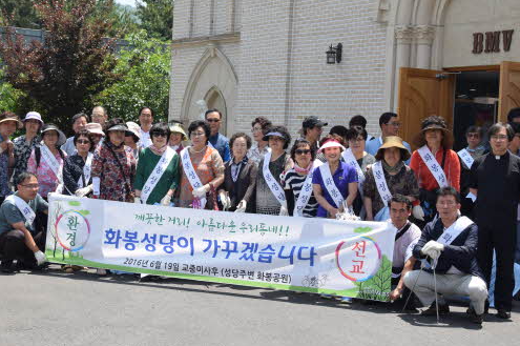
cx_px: 234
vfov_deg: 20.5
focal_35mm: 66
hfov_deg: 30.5
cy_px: 138
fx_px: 952
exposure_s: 1/320
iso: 200
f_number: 9
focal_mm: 34
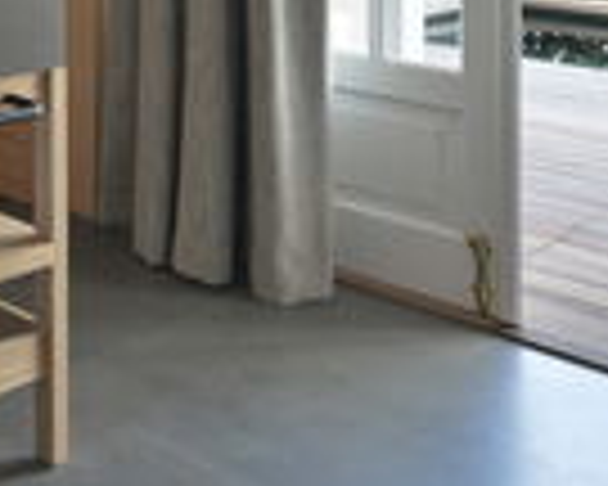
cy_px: -94
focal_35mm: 60
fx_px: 1080
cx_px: -338
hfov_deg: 23.8
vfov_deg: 23.3
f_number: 10
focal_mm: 16
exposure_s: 1/3
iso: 125
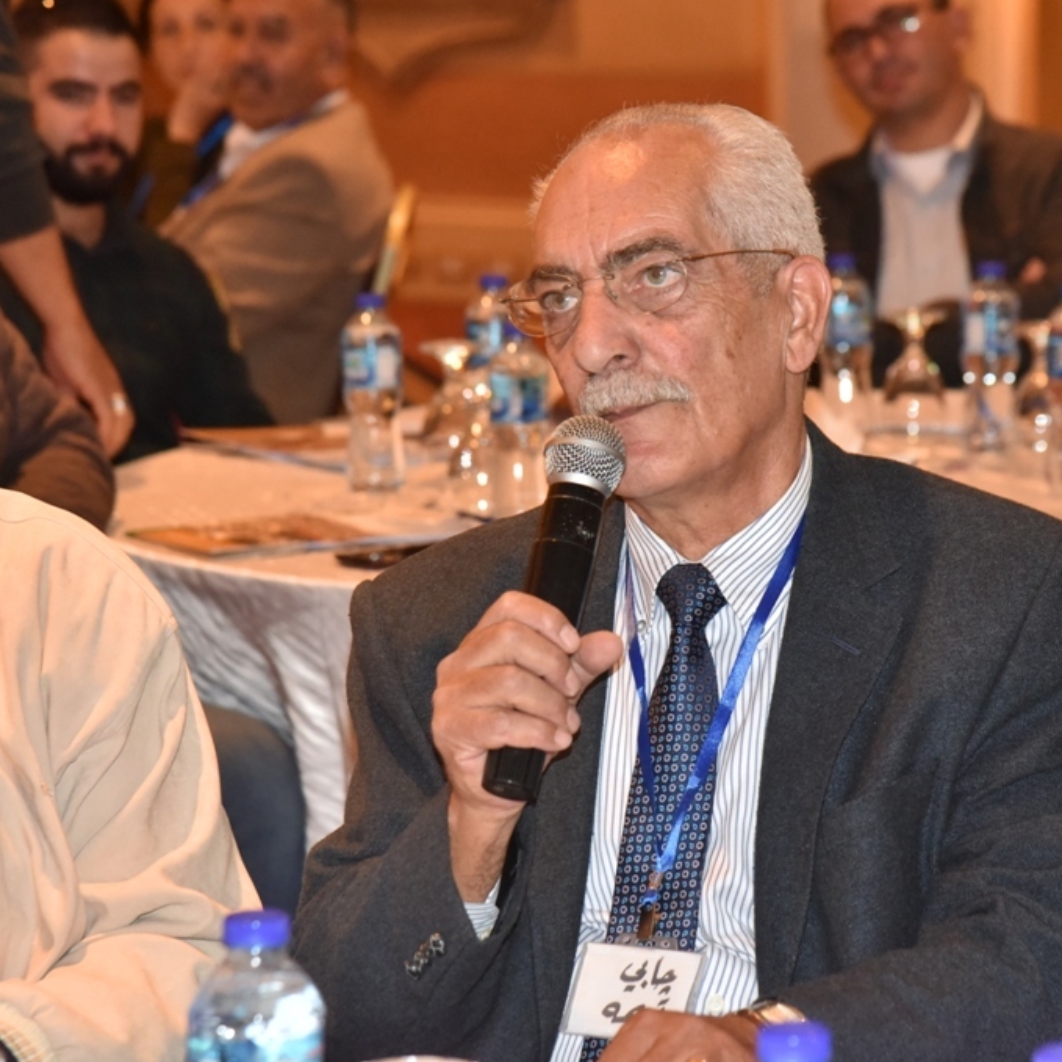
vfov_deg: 12.4
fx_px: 4894
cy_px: 529
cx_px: 677
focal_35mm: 141
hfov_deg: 12.4
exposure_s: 1/60
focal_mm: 110
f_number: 6.3
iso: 2500
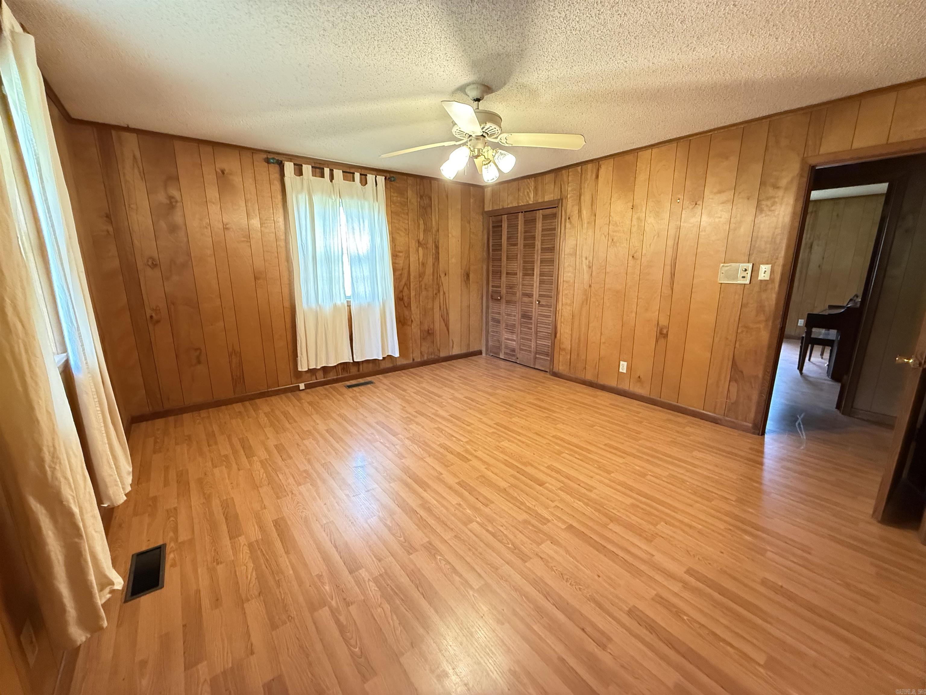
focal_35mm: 14
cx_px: 463
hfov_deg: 102.1
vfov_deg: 85.7
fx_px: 375
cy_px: 348
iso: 640
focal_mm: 2.22
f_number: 2.2
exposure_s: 1/60
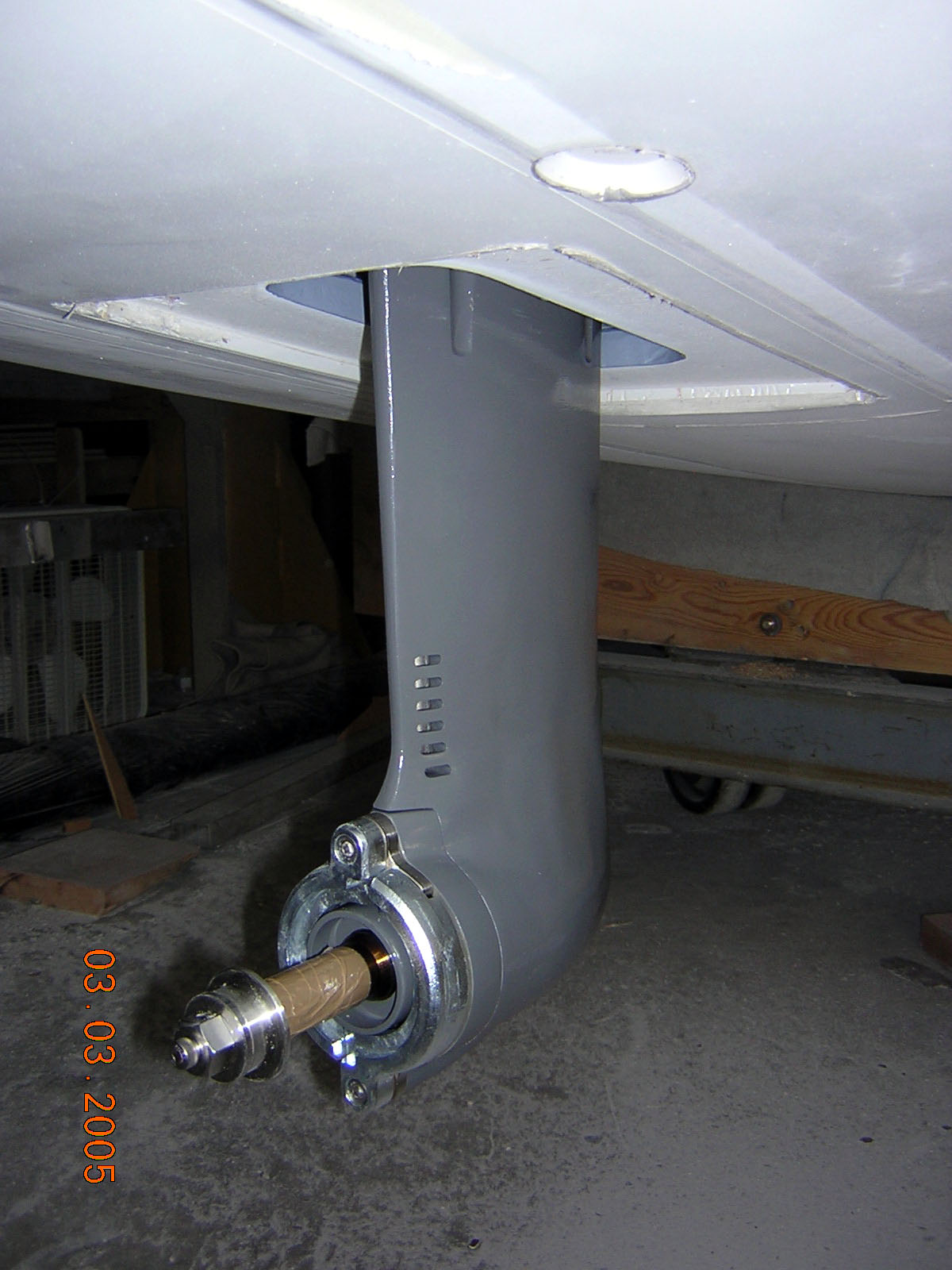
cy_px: 635
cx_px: 476
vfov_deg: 51.4
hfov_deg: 39.7
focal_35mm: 36
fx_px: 1320
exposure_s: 1/60.1
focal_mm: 4.7
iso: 100
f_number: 2.6
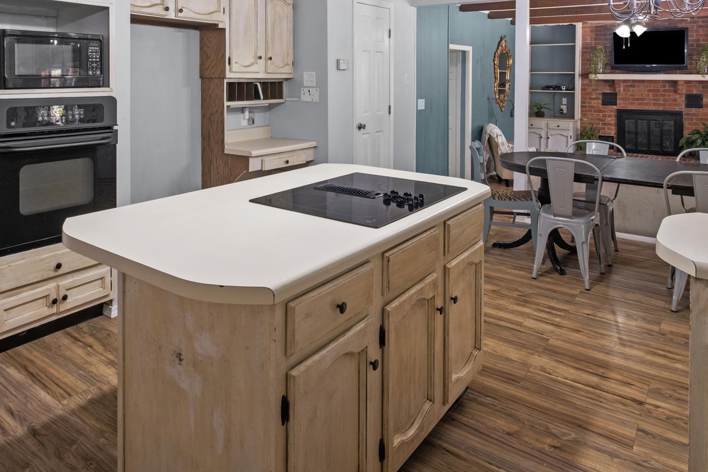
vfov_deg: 46.7
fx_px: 511
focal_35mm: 26
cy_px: 90
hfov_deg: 68.9
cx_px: 296
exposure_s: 1
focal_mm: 10
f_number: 8
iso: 400
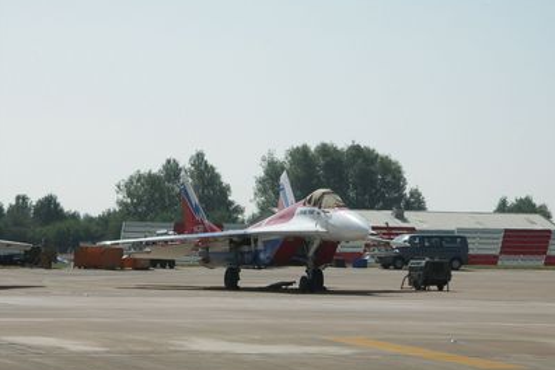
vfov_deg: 7.2
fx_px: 2929
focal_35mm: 190
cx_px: 278
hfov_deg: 10.8
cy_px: 193
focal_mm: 46.6
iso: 50
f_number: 5.6
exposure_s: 1/500
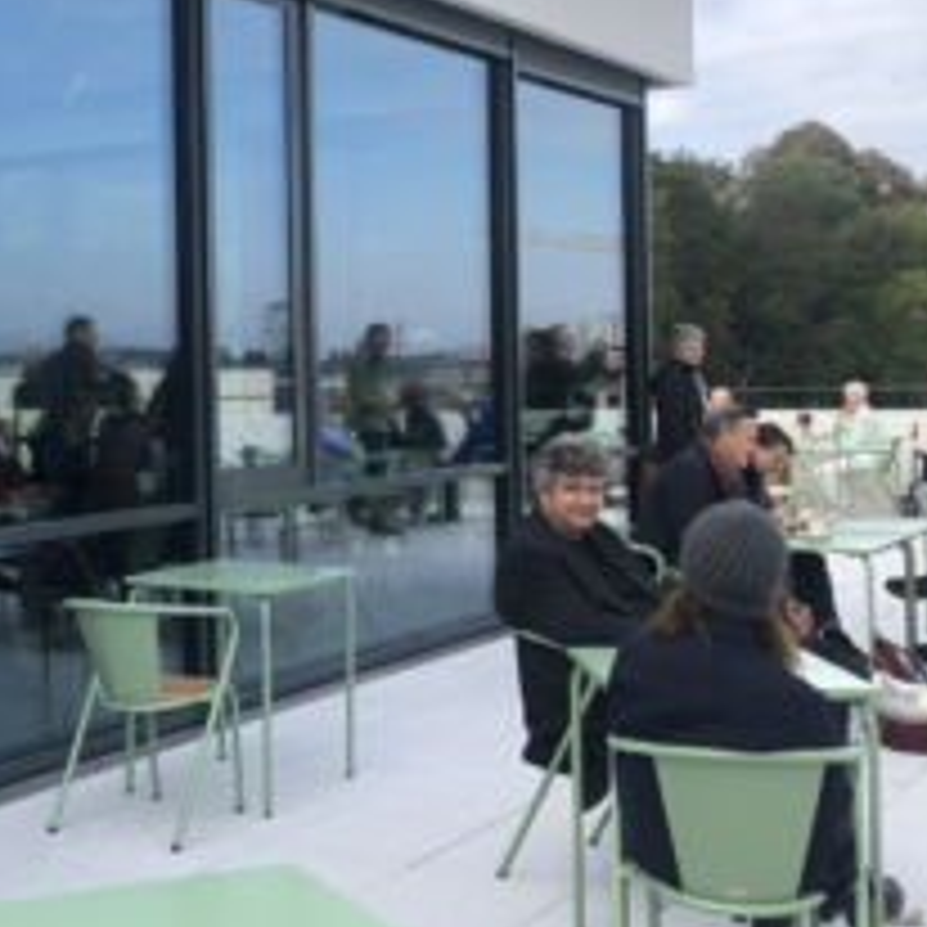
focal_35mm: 48
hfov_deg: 34.7
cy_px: 351
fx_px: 1454
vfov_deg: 35.2
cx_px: 243
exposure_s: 1/917
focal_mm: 3.99
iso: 20
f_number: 1.8
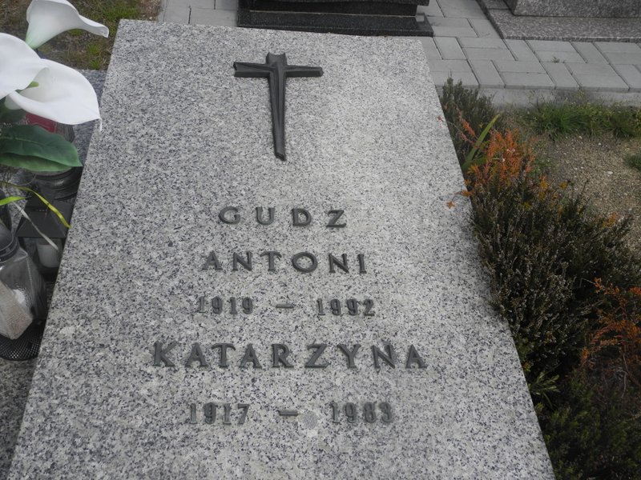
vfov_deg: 37.7
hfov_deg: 49.0
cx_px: 320
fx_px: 704
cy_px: 240
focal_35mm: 38
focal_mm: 8.1
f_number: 3.2
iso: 100
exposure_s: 1/1000
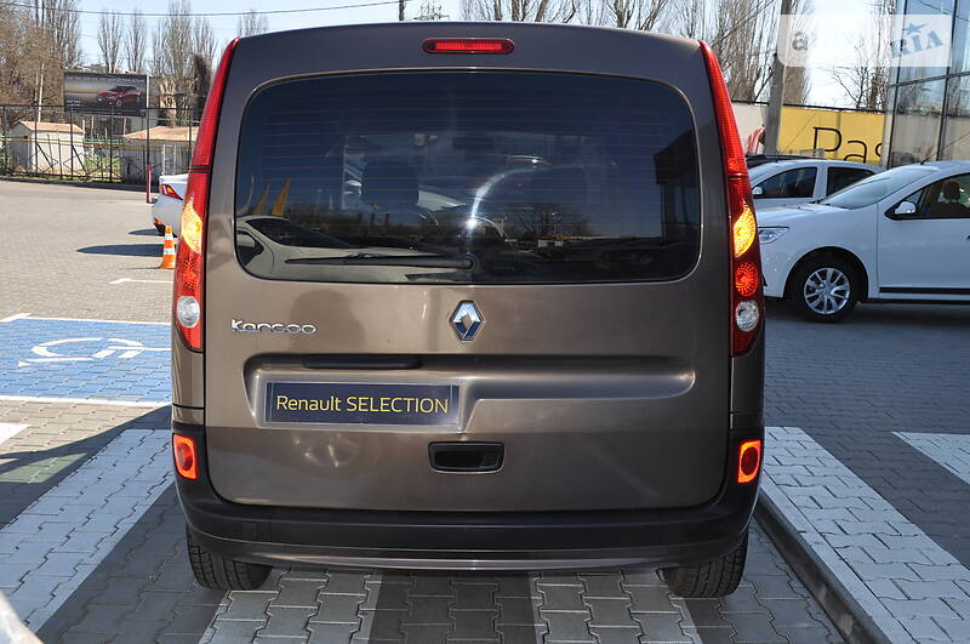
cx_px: 485
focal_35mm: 39
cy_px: 322
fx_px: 1049
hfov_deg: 49.6
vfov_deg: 34.1
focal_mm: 26
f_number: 9
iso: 200
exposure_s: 1/200
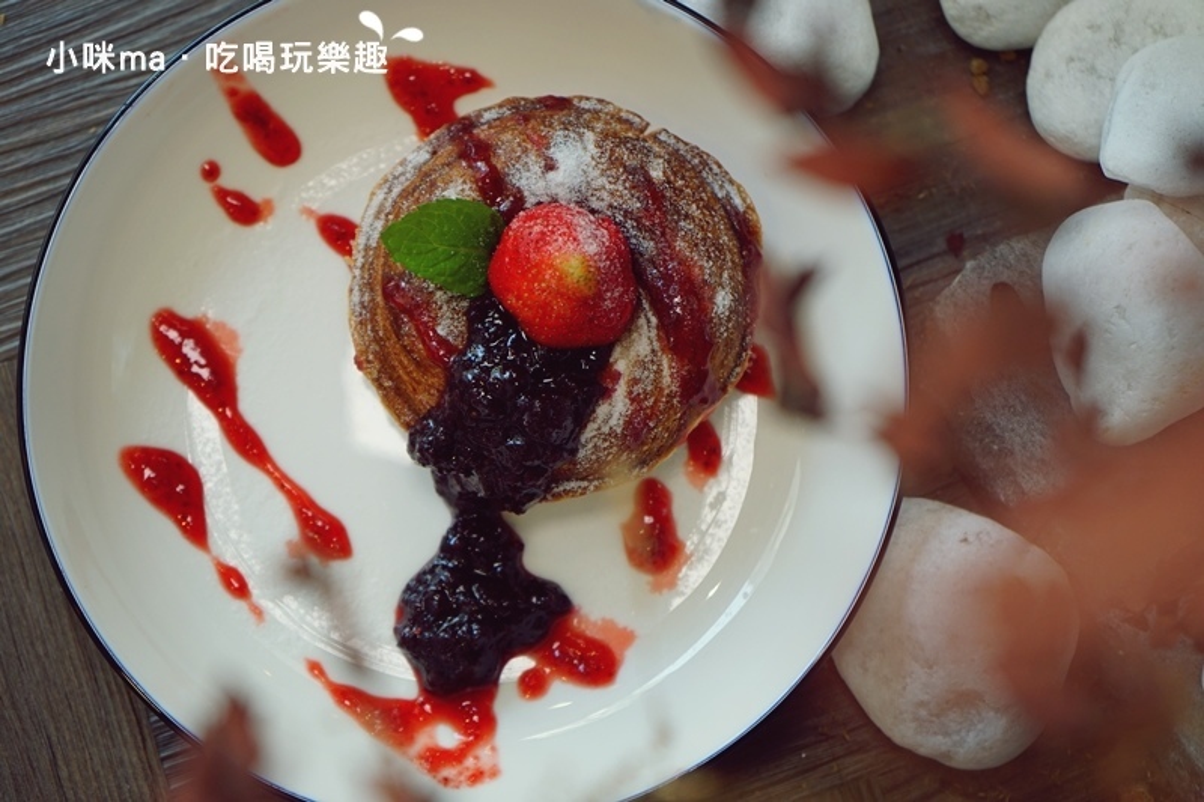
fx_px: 2173
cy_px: 401
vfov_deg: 20.9
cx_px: 602
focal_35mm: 65
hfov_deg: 31.0
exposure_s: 1/80
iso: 400
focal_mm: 65
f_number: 5.6
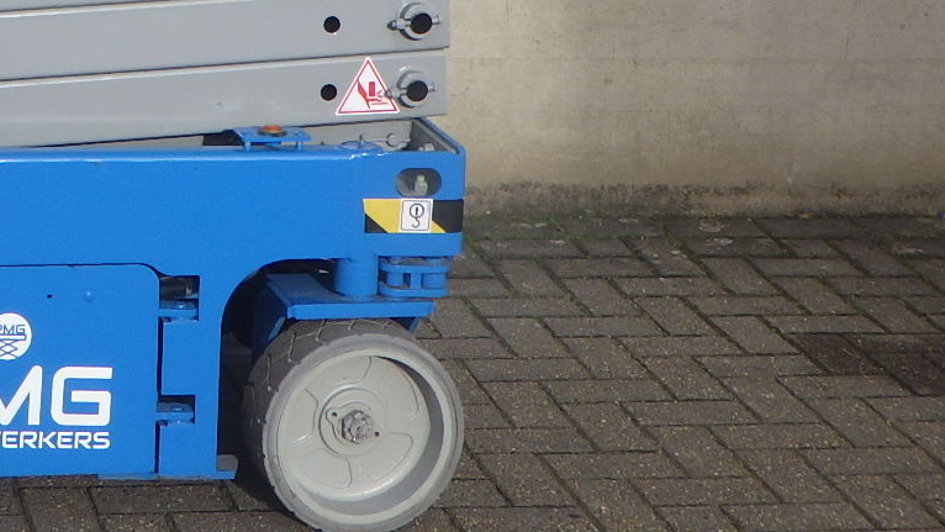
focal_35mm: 99
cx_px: -72
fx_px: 2481
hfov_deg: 20.6
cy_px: -274
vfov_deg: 11.7
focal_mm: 6.1
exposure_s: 1/800
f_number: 4.6
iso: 125
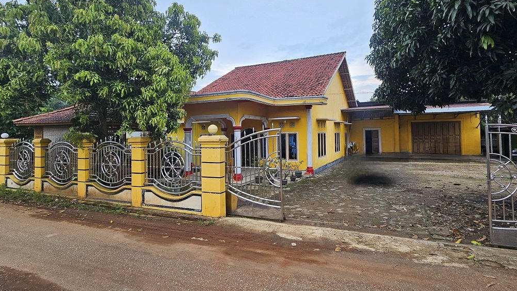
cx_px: 289
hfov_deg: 95.5
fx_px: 233
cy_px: 128
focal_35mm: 17
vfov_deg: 63.7
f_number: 2.2
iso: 50
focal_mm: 2.2
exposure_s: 1/120
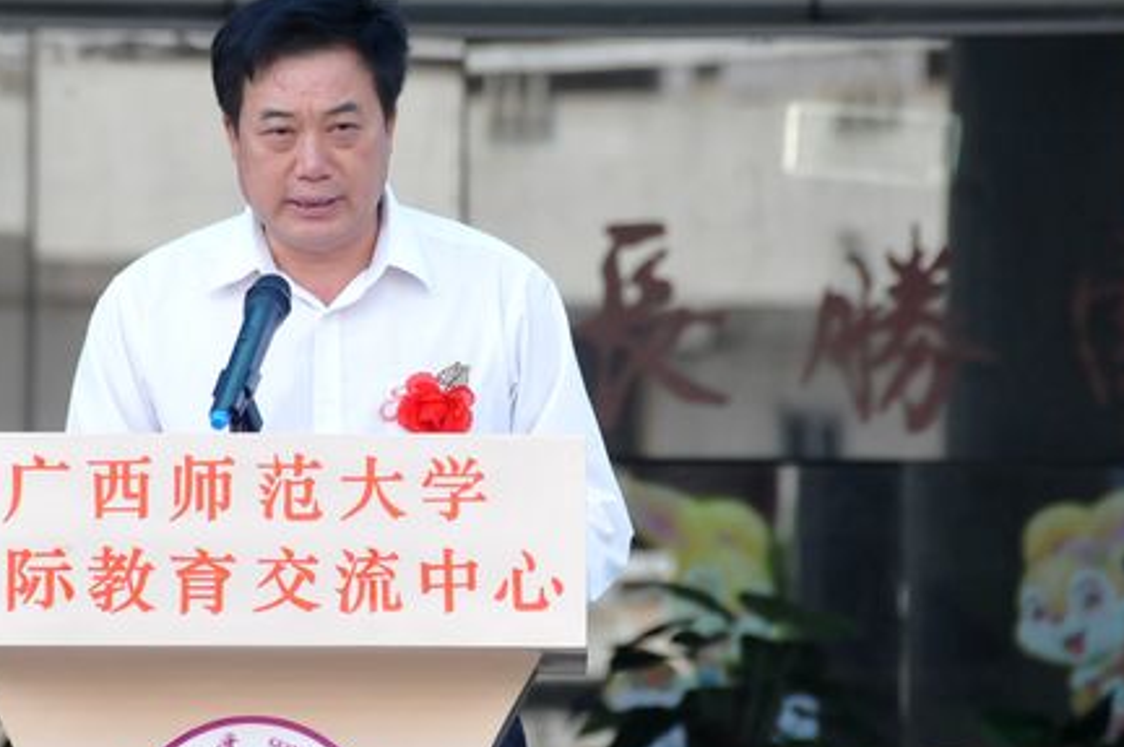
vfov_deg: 3.9
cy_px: 256
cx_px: 429
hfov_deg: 5.8
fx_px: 11040
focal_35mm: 354
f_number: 5.6
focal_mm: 170
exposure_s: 1/400
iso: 1600
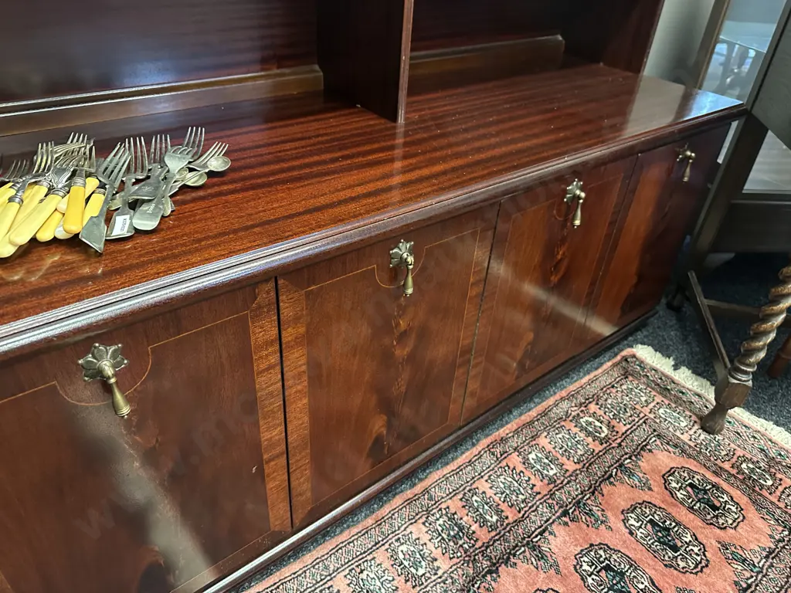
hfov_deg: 71.6
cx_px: 396
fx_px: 548
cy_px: 296
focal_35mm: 24
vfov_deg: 56.8
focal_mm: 6.86
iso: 800
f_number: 1.78
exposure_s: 1/33
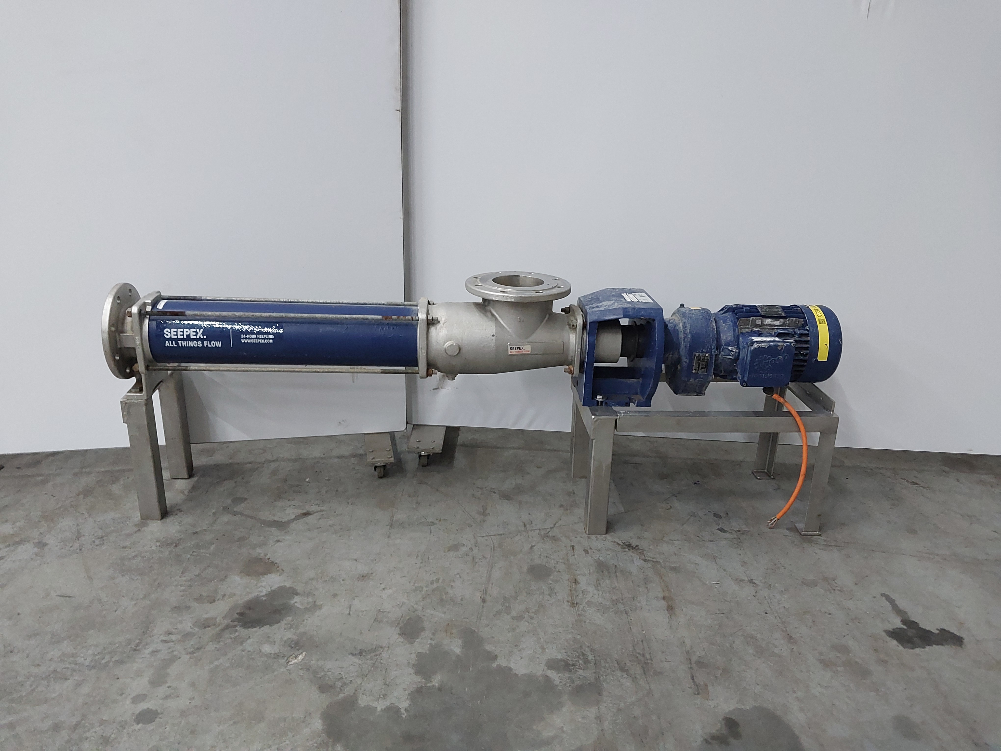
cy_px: 376
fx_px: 781
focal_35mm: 27
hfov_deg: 65.3
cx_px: 500
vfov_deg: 51.4
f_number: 1.8
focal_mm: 4
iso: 400
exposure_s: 1/50
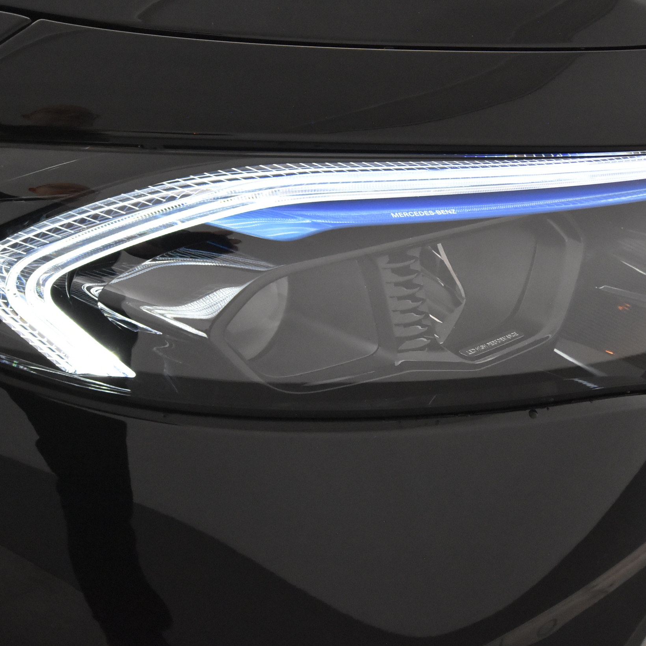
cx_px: 417
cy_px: 317
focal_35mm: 39
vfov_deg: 42.8
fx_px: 823
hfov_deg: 42.4
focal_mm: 20
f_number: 5.6
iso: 5000
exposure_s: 1/60
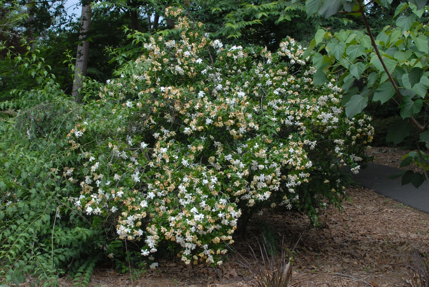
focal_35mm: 42
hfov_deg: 46.4
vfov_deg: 32.0
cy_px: 144
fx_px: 501
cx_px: 214
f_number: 6.3
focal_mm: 28
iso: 400
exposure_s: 1/160
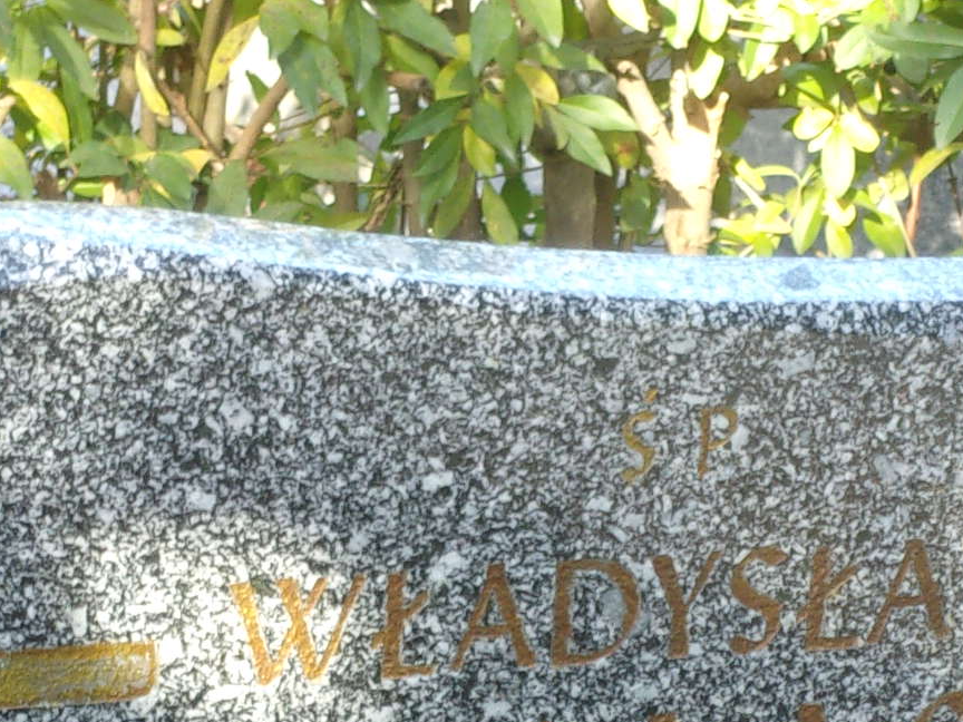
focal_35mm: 192
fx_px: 5341
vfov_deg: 7.7
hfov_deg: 10.3
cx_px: 403
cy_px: 913
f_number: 5.2
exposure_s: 1/34
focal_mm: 11.5
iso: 85
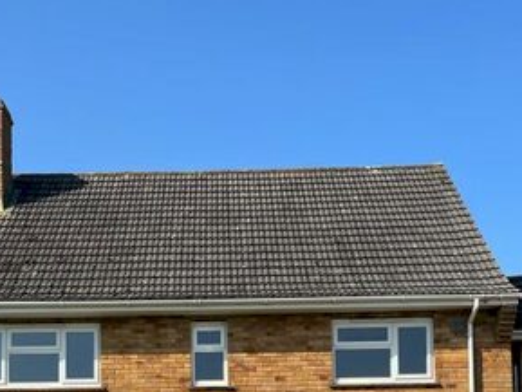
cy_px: 436
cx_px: 206
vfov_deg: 22.0
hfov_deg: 30.6
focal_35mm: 63
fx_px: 950
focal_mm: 5.1
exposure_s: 1/2967
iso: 50
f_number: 1.6
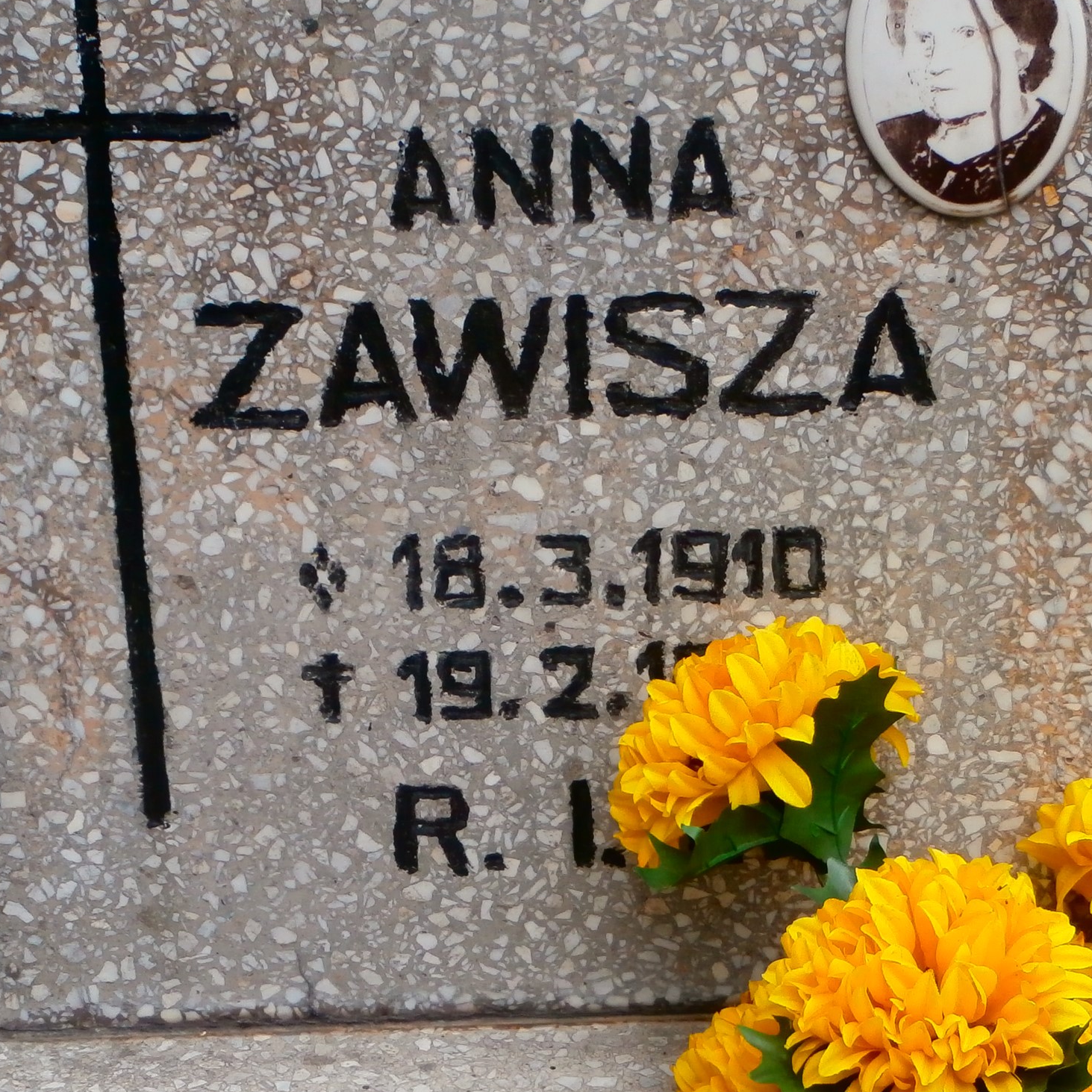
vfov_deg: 14.2
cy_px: 505
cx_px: 602
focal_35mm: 123
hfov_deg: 14.2
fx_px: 4390
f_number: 4.7
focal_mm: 12.1
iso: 100
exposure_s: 1/160
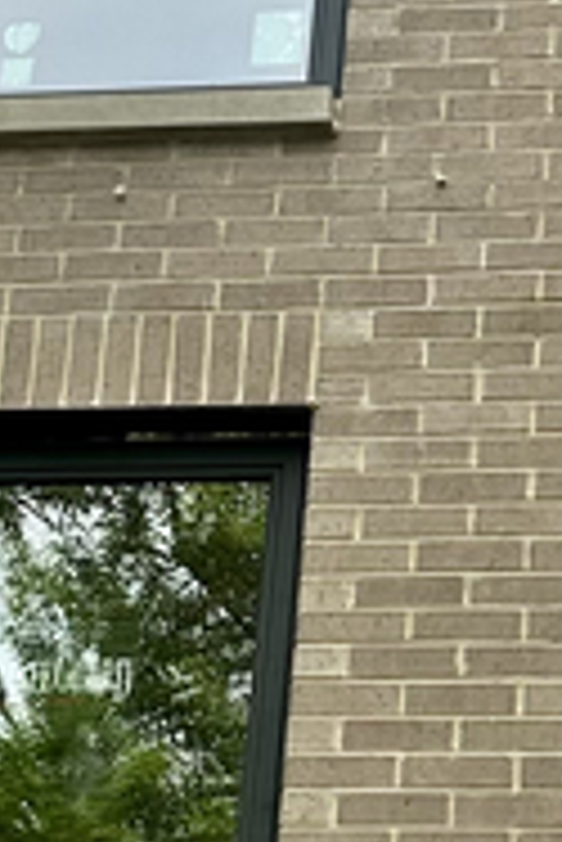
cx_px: 373
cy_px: 401
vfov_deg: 14.2
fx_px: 3366
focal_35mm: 144
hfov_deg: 9.5
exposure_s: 1/1880
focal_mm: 6.86
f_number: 1.78
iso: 80
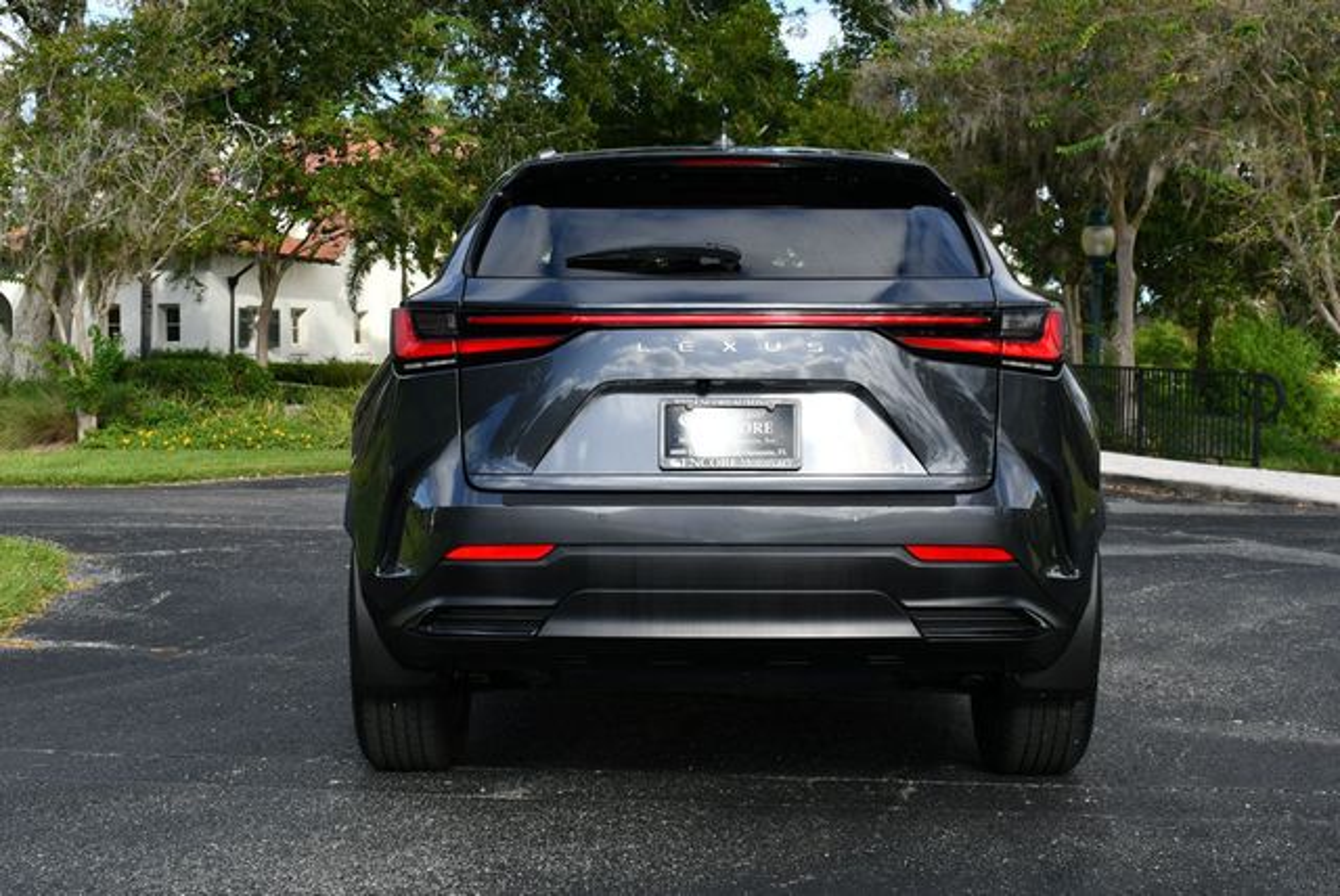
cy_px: 448
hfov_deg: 33.4
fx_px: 2235
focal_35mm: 60
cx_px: 670
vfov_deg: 22.7
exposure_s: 1/250
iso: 140
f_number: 8
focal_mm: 30
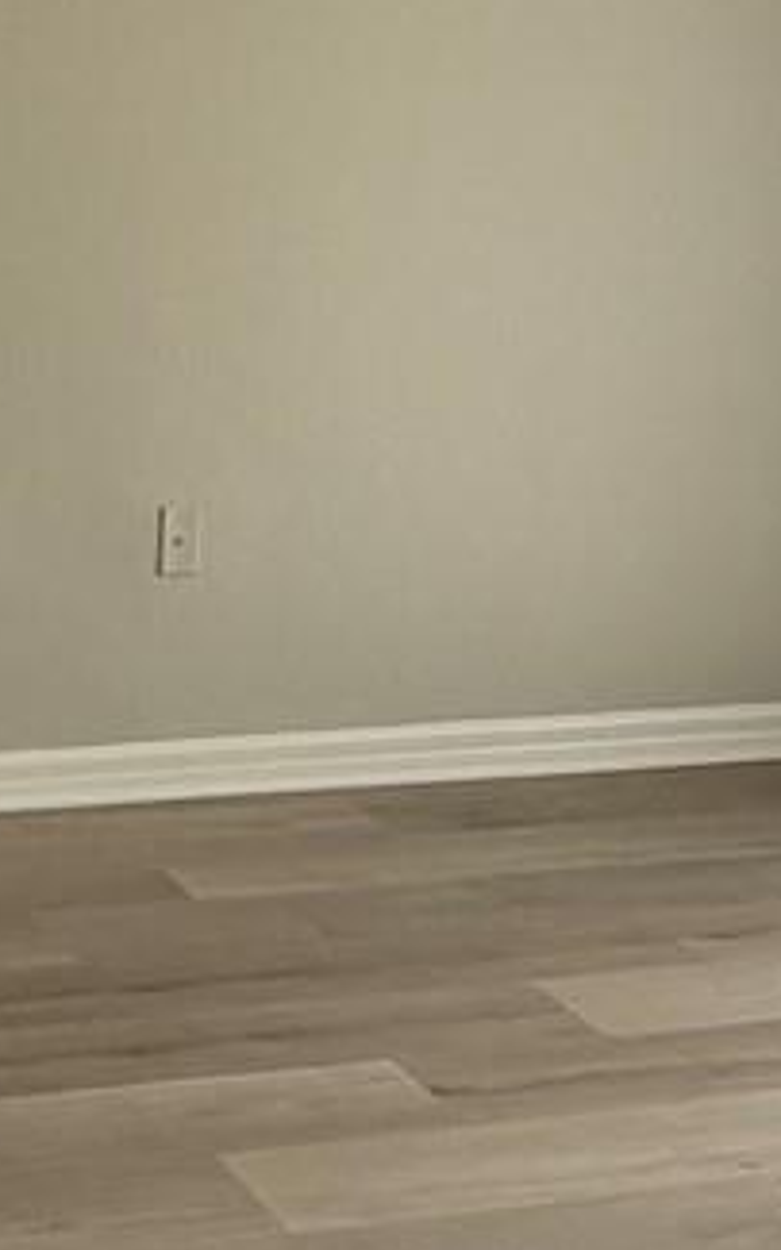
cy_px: 131
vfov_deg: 27.2
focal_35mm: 73
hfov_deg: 16.6
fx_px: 2487
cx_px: -308
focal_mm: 2.22
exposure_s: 1/121
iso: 64
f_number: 2.2
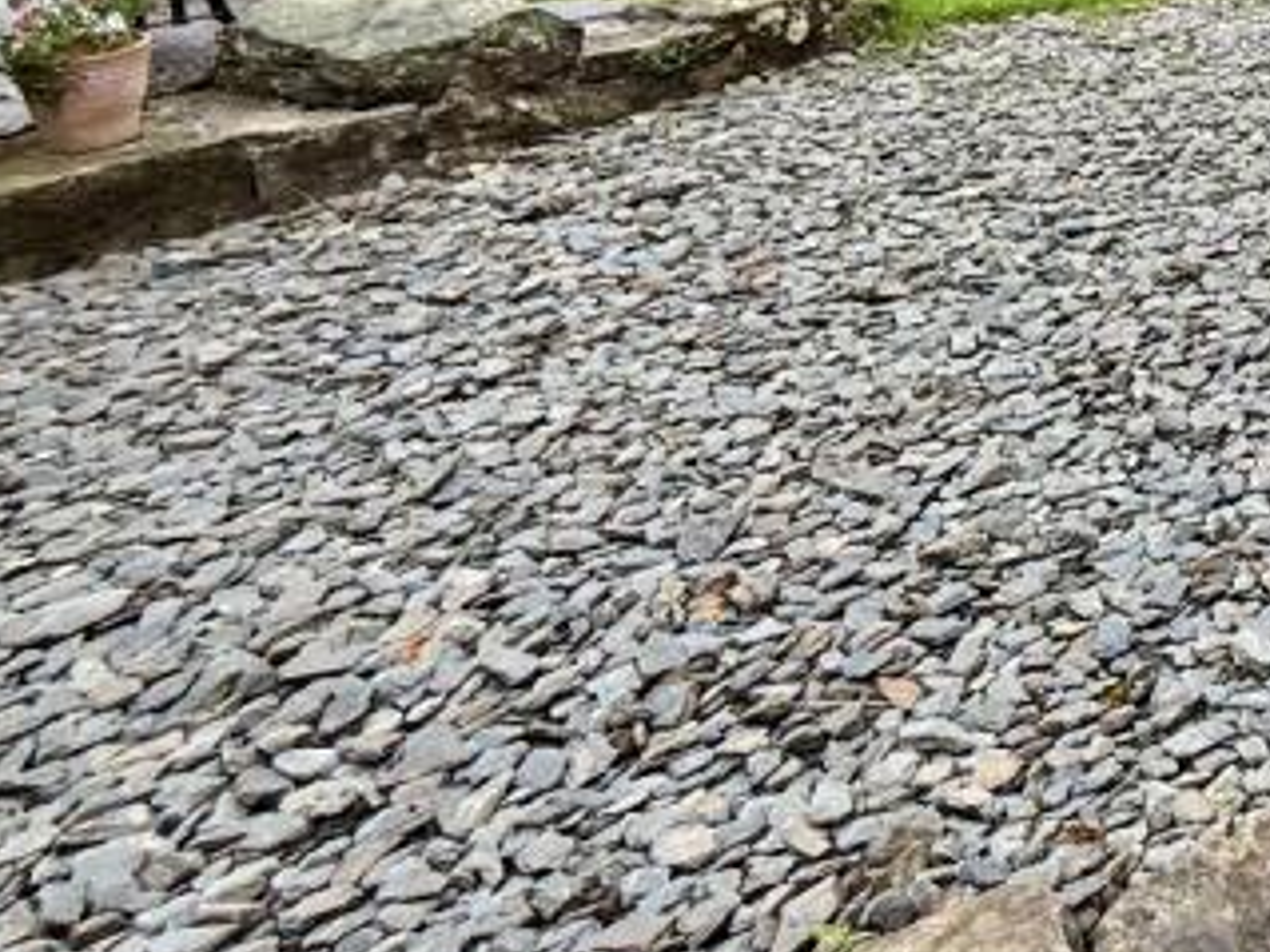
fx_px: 1650
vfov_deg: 27.9
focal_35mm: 45
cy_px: -207
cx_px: 1871
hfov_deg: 28.6
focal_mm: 2.22
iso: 50
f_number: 2.2
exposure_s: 1/779
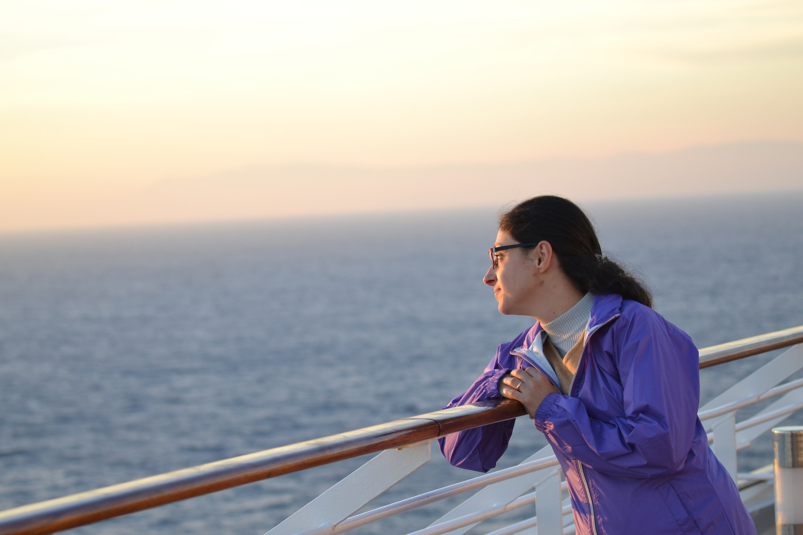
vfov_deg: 13.0
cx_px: 402
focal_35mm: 105
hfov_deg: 19.5
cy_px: 268
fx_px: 2342
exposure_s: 1/320
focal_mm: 70
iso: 400
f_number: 4.5
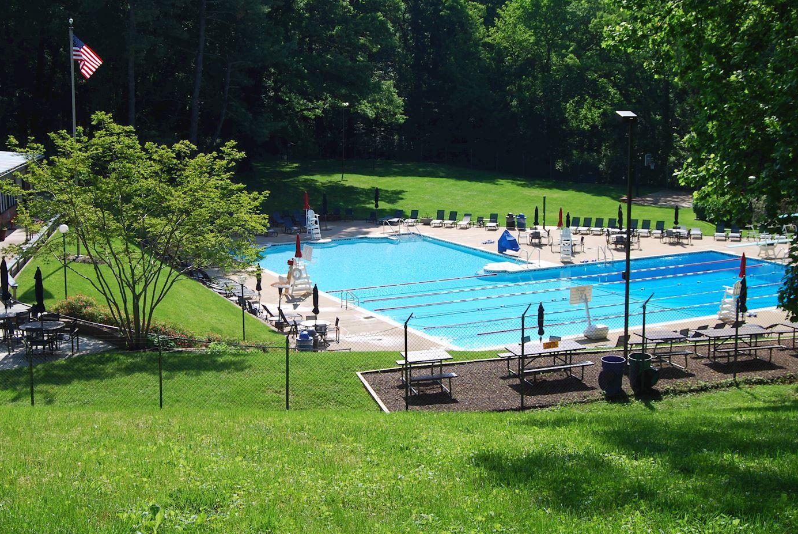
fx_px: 1154
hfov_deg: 38.1
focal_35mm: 52
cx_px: 342
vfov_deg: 26.0
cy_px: 228
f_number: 6.3
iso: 100
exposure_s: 1/160
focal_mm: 24
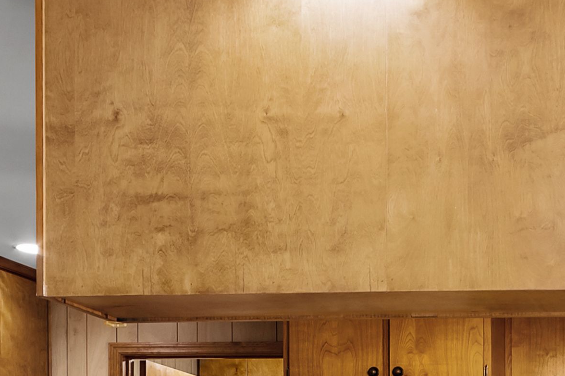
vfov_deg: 17.6
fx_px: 1129
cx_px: 729
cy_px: 500
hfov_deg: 24.6
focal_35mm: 72
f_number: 8
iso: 250
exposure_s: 1/2
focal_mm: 14
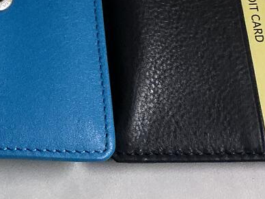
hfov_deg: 16.3
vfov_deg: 13.0
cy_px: -13
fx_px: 857
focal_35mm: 112
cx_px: -116
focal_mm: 3
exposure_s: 1/50
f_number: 1.8
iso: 160
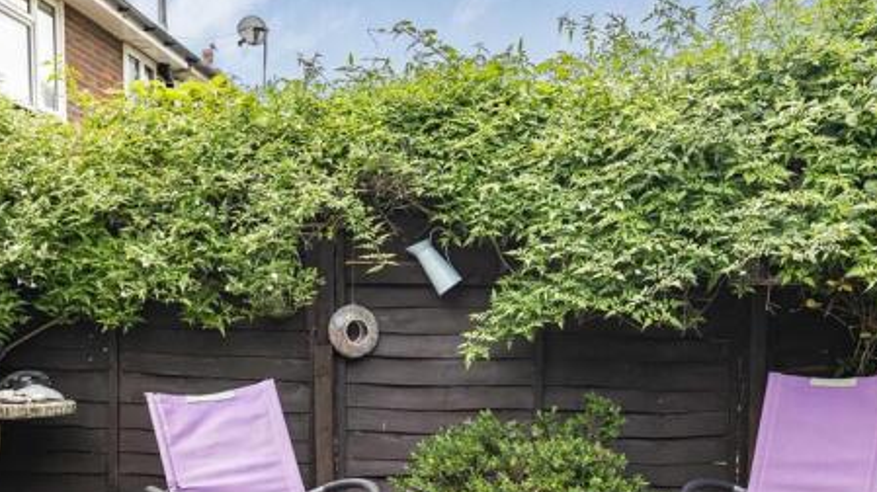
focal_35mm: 52
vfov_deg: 22.9
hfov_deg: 39.6
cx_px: 546
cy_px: 319
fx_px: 1209
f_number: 8
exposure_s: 1/640
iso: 200
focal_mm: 34
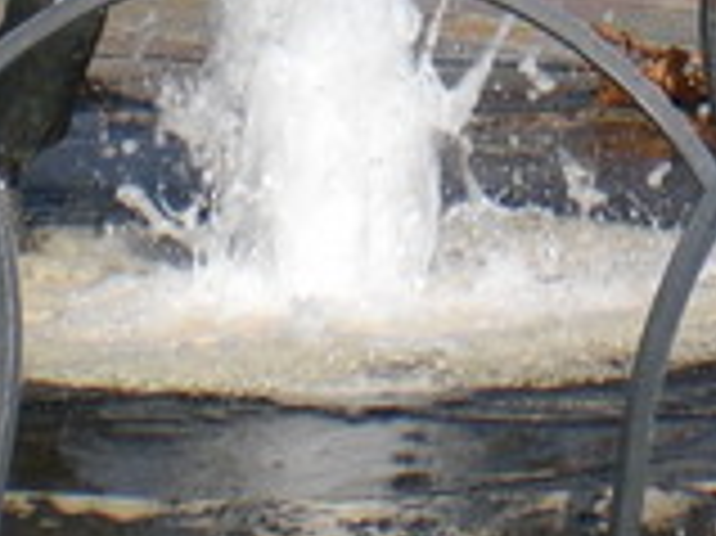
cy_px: -473
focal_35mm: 191
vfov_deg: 7.5
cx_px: 757
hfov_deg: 10.3
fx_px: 3948
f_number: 4.4
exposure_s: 1/640
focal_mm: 6.3
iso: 50
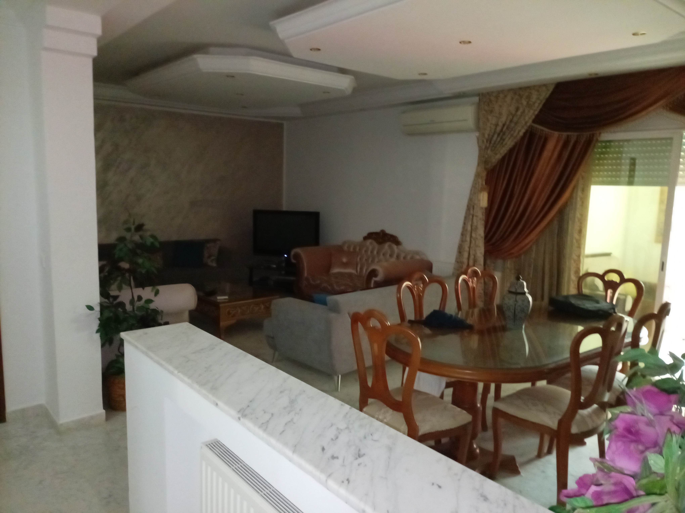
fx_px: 494
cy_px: 256
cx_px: 342
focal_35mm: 25
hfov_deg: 69.4
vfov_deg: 54.8
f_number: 1.8
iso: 1675
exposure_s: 1/20
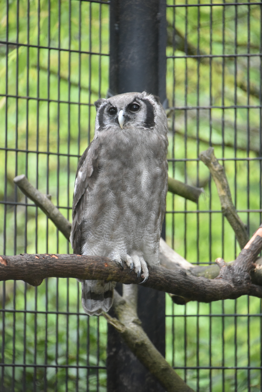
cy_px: 196
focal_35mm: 300
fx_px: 3273
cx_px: 131
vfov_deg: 6.9
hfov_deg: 4.6
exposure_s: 1/640
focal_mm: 300
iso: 3200
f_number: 5.6
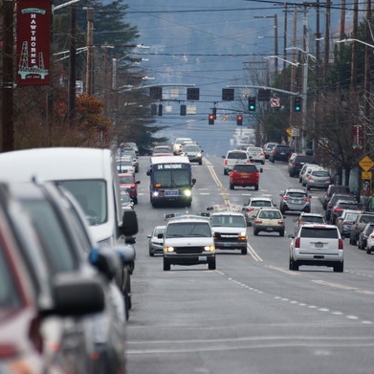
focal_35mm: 577
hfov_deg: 3.0
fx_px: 7053
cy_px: 187
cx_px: 197
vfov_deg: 3.0
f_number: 5.6
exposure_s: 1/320
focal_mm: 300
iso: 400
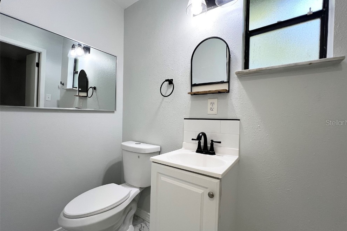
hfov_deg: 104.2
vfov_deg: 81.1
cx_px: 179
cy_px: 122
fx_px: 135
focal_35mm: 14
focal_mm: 1.57
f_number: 1.8
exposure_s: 1/120
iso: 125
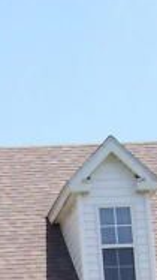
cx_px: -60
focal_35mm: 221
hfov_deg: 5.4
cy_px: 425
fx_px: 1638
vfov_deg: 9.5
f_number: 4.8
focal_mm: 6
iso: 80
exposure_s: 1/350
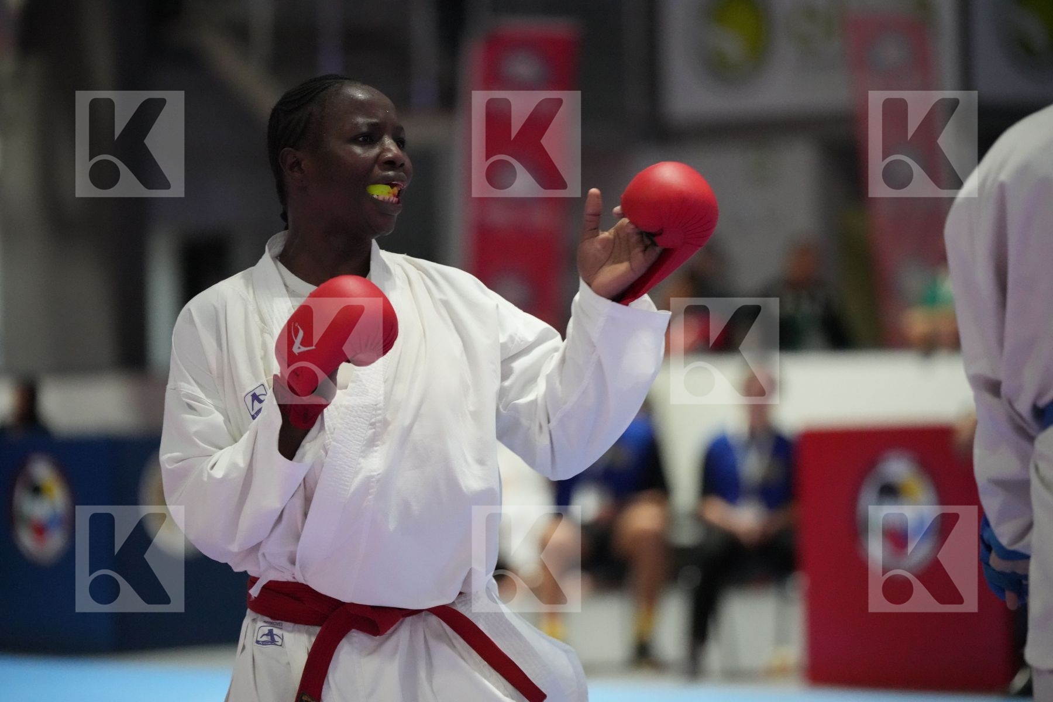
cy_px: 351
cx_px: 526
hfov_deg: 13.2
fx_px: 4533
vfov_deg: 8.9
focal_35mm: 155
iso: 12800
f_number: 2.8
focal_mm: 155
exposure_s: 1/800
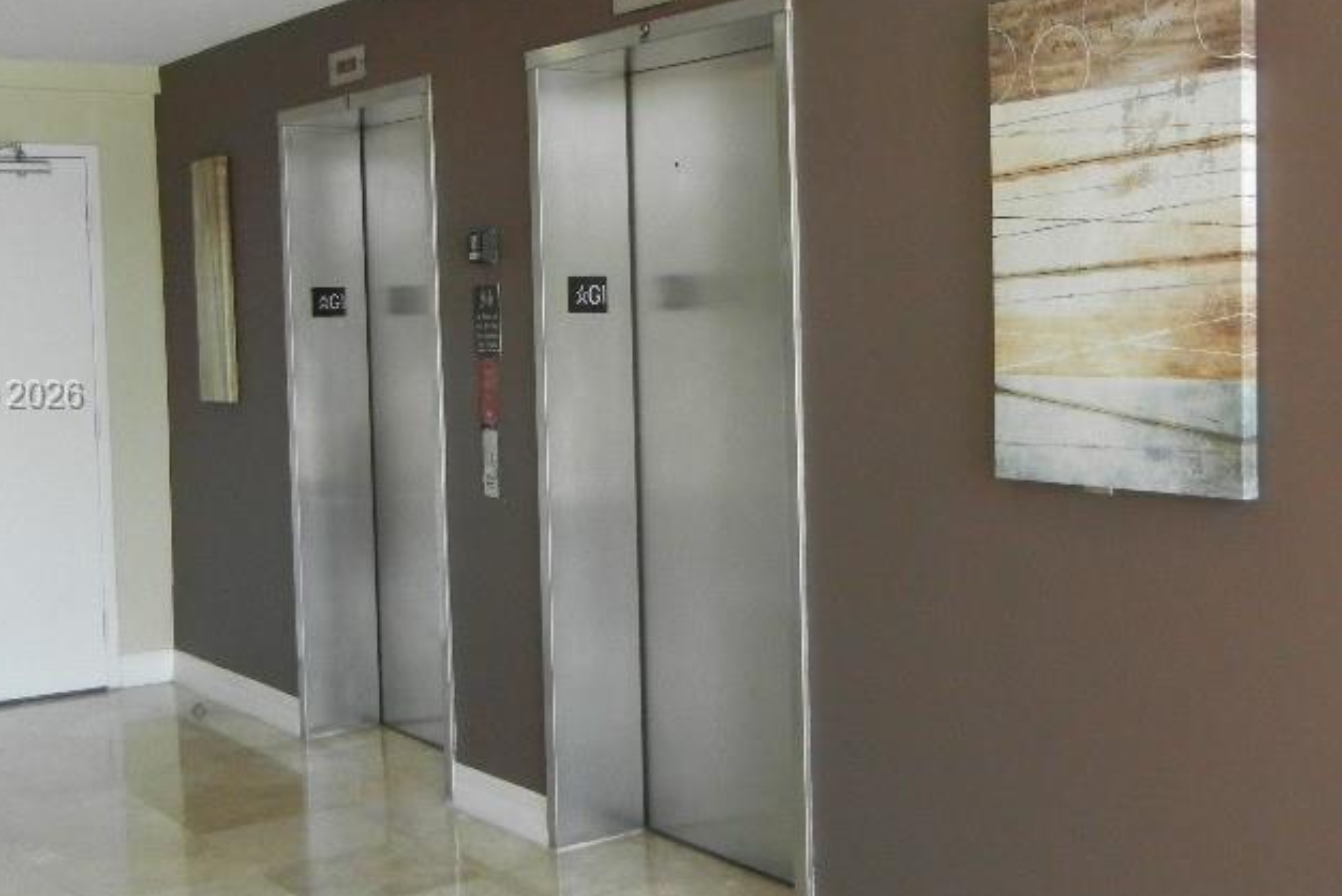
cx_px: 727
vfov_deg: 26.5
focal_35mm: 51
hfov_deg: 38.8
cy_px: 397
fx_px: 1902
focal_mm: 5.4
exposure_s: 1/76.2
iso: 640
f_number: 3.5
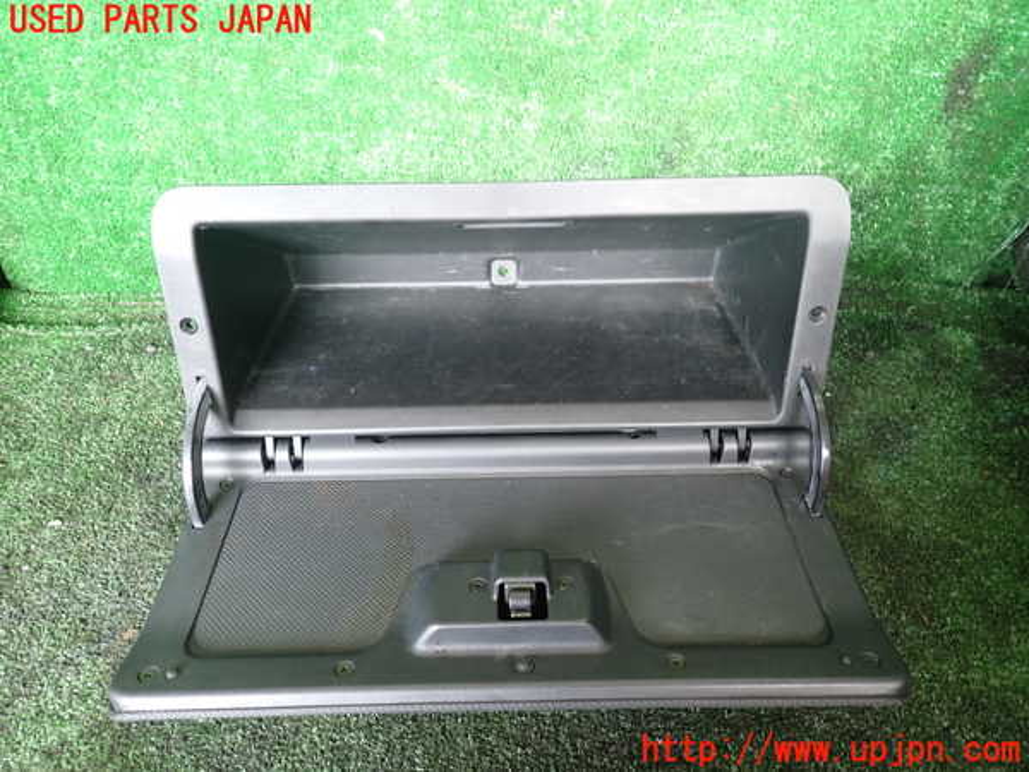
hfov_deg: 69.4
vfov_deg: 54.9
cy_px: 386
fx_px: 743
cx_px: 514
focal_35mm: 25
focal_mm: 4.5
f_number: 2
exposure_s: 1/30
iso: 200
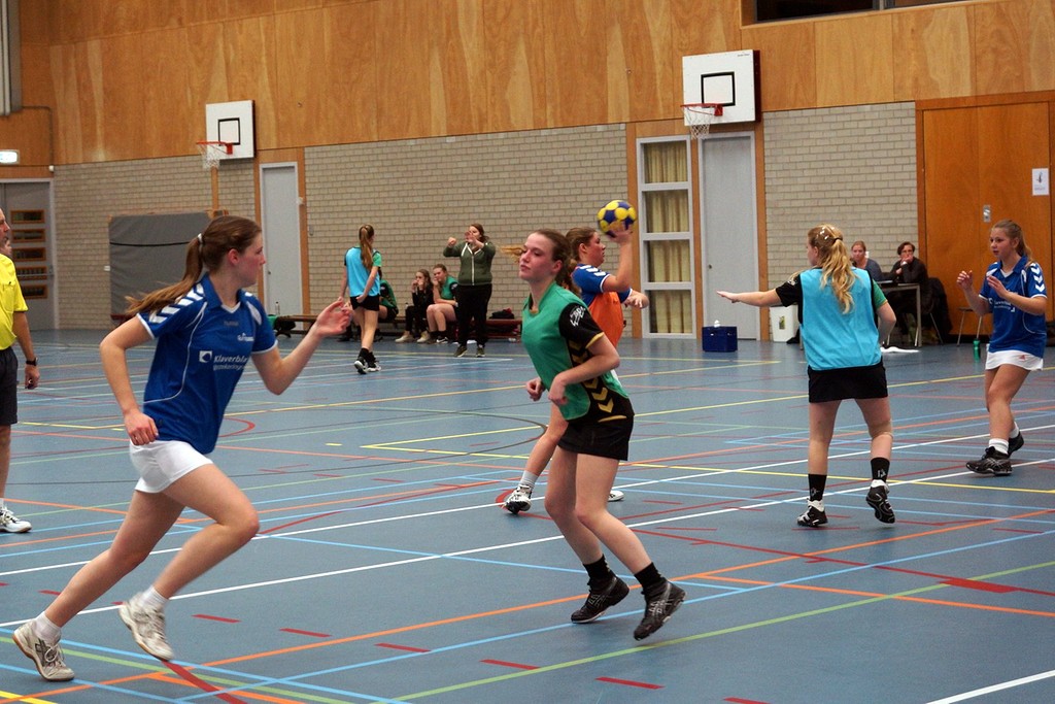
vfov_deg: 18.2
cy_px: 352
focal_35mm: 75
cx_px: 528
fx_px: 2198
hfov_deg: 27.0
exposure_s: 1/250
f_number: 2.8
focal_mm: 50
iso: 1000
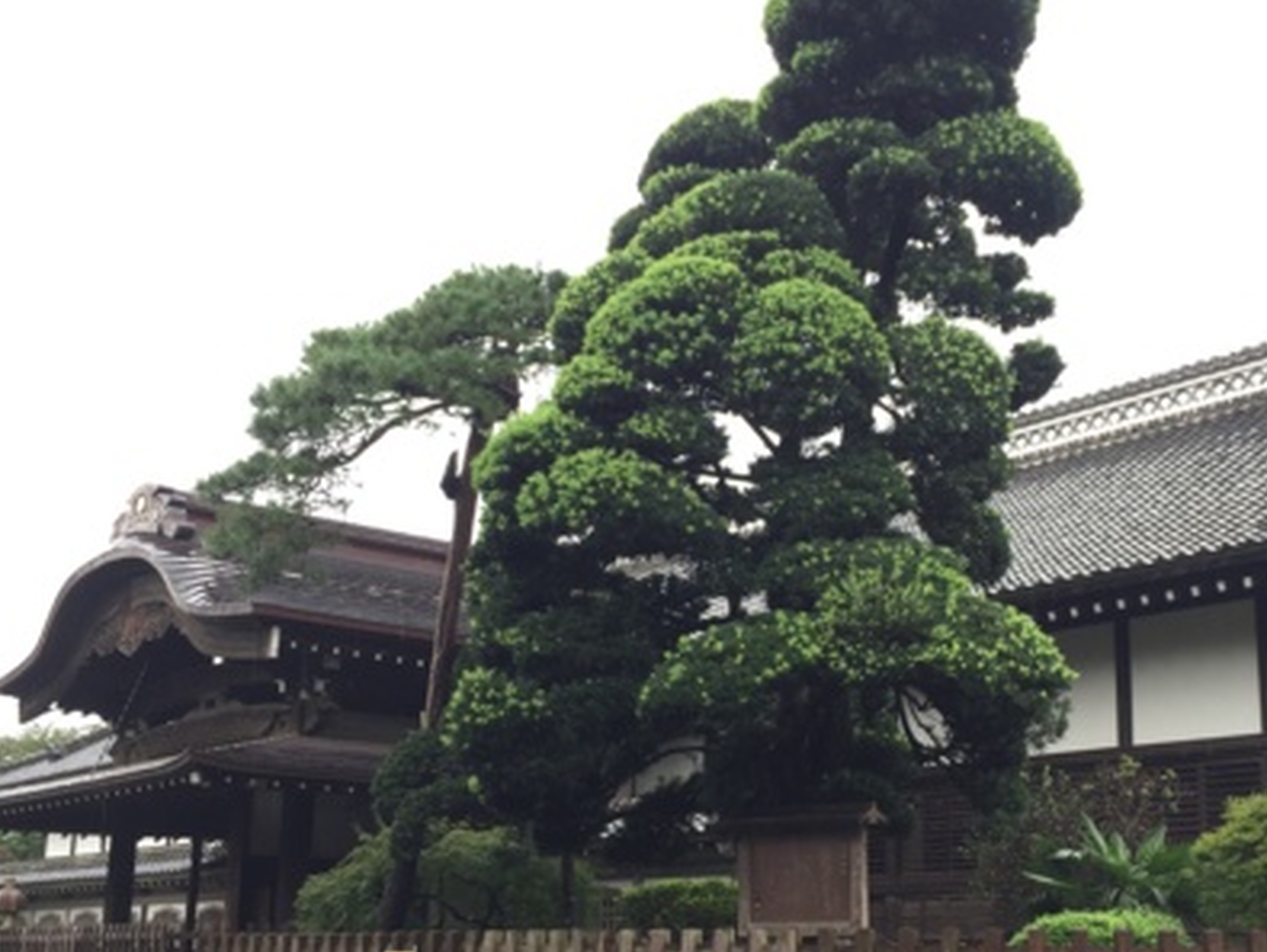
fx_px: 1612
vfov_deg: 32.7
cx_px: 818
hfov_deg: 42.5
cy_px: 603
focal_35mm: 44
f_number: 2.2
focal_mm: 4.15
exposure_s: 1/120
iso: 32
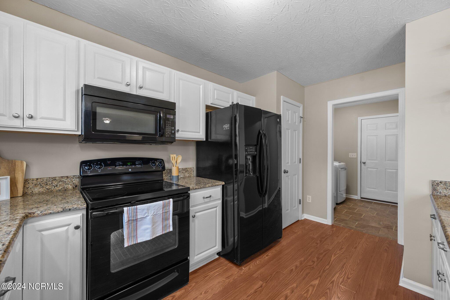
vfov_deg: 81.2
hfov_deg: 104.3
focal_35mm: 14
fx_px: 175
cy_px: 150
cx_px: 225
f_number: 6.3
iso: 400
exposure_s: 1/5
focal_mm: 14
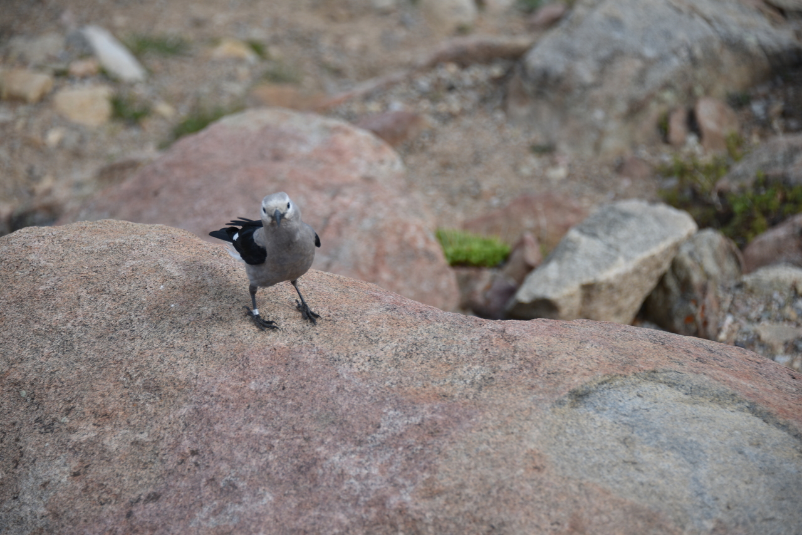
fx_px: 3342
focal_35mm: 150
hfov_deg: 13.7
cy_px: 268
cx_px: 401
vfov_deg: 9.2
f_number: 5.6
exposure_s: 1/320
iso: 100
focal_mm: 150
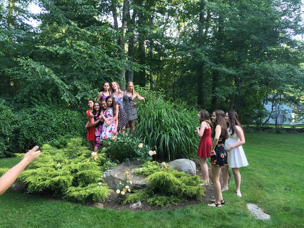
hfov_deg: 61.7
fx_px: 255
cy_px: 114
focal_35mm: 29
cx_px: 152
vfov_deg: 48.2
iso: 40
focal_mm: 4.15
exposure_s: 1/60
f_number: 2.2
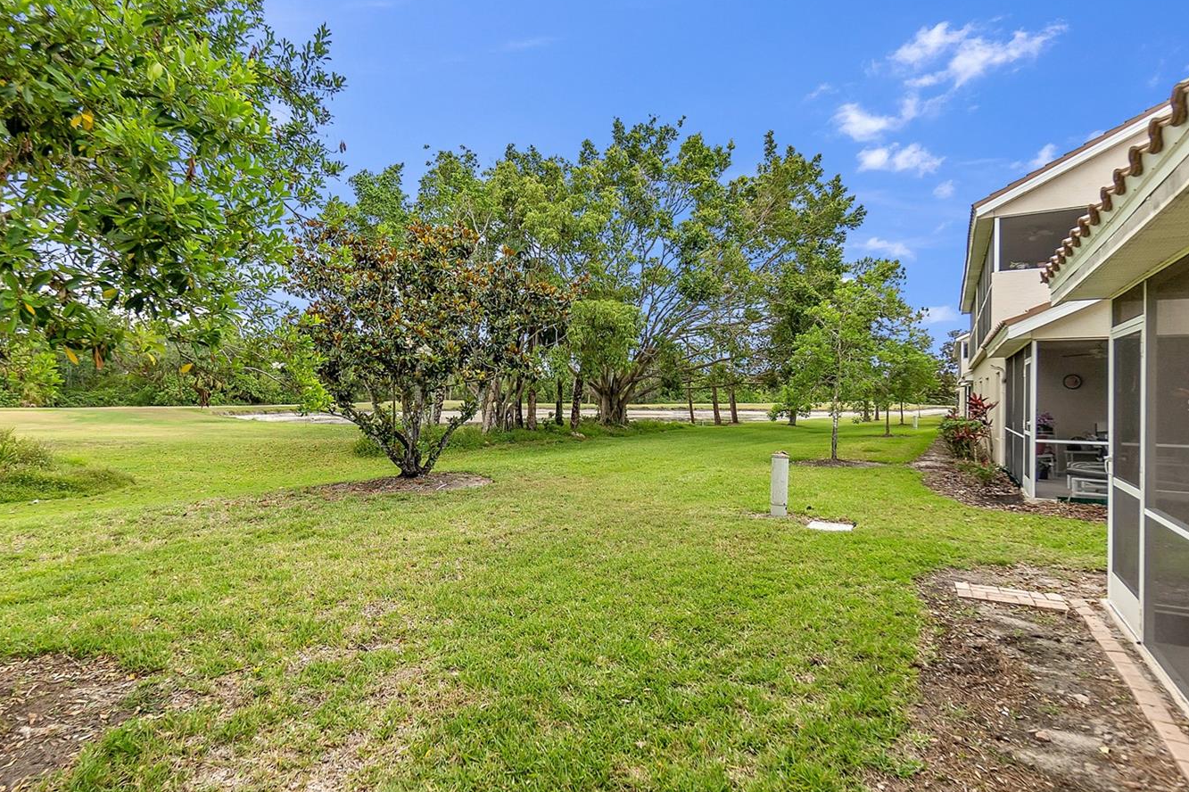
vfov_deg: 67.3
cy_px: 405
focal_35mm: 18
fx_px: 594
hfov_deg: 89.9
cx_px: 553
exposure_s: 1/500
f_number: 4
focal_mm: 10
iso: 100
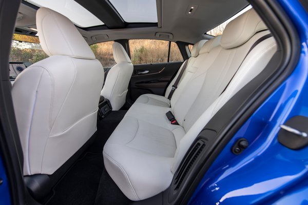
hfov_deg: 104.3
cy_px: 102
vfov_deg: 81.2
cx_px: 154
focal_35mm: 14
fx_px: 120
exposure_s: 1/50
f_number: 5
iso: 100
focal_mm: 14
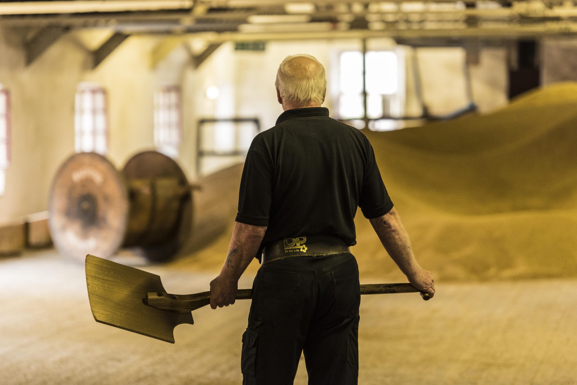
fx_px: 2164
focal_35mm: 135
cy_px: 192
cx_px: 288
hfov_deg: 15.2
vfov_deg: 10.2
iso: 1600
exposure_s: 1/50
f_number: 2.8
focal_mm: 135
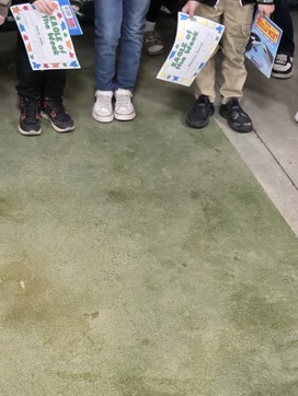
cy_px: -37
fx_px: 745
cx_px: -12
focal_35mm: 65
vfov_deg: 27.3
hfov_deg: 21.7
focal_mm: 6.3
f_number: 1.7
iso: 1000
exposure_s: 1/120
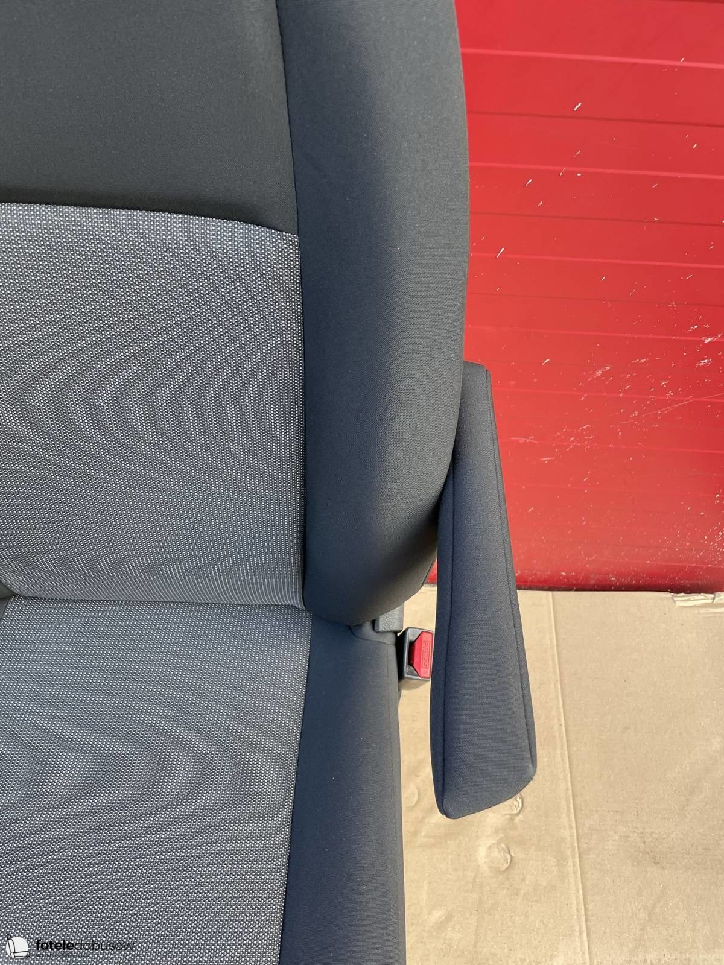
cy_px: 482
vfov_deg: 67.3
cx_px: 362
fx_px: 725
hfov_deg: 53.1
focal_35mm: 26
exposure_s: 1/121
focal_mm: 4.2
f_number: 1.6
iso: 100
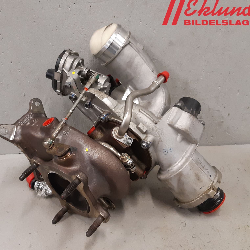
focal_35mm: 31
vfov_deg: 52.5
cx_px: 95
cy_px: 124
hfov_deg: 52.0
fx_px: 253
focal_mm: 3.93
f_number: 1.7
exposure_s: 1/60
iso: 200
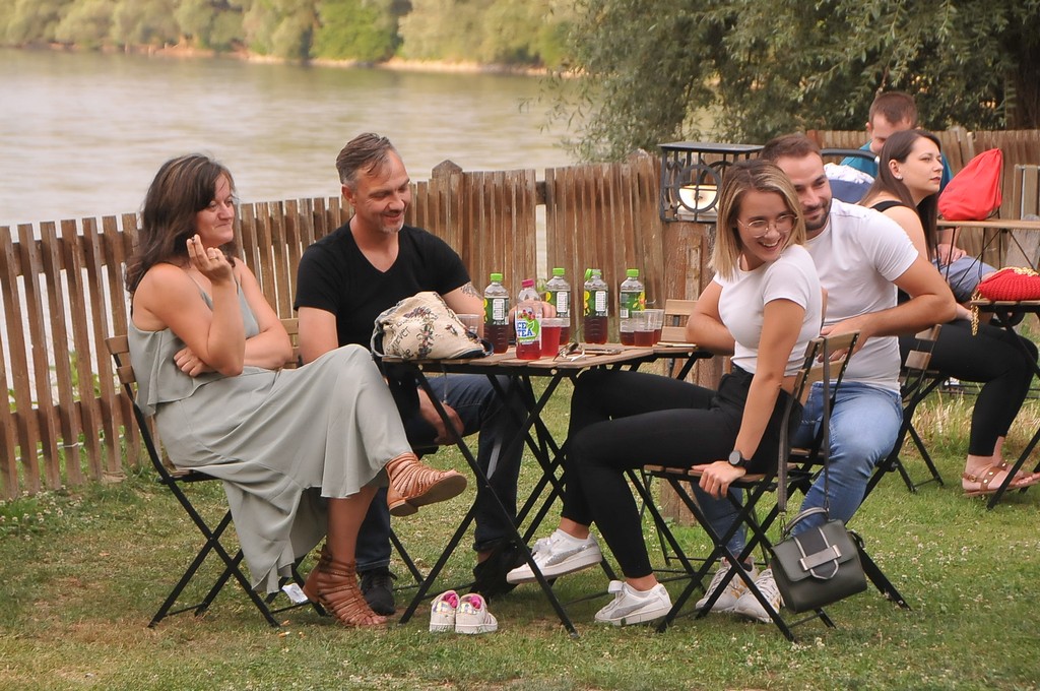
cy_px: 346
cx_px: 520
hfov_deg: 12.2
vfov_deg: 8.1
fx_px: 4847
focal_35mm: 168
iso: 1000
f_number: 8
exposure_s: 1/250
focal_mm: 112
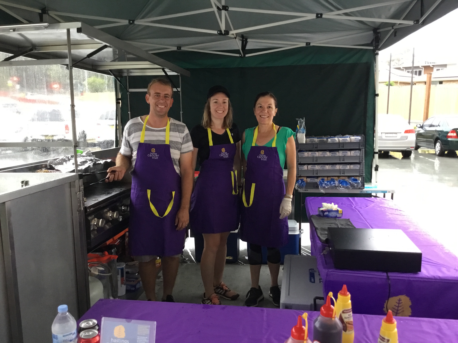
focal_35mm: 31
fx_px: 410
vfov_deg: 45.4
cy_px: 172
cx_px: 229
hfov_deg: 58.4
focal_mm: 3.3
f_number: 2.4
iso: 200
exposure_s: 1/33
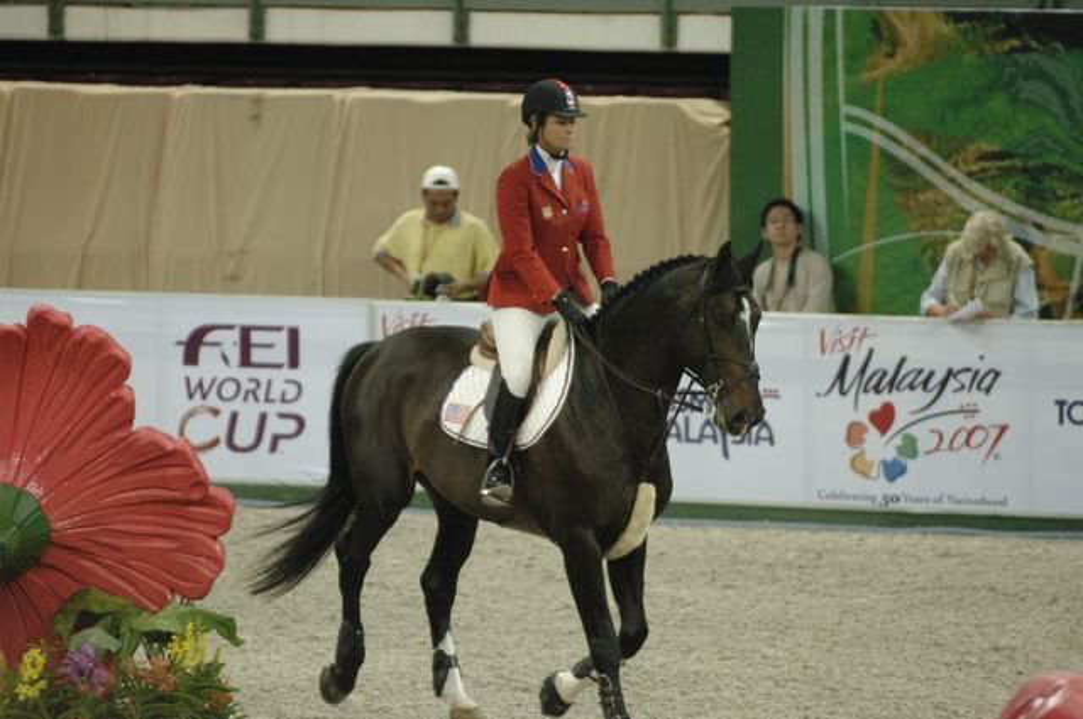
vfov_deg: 4.6
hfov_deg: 6.9
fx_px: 9013
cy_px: 360
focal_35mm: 300
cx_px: 542
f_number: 2.8
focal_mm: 200
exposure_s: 1/400
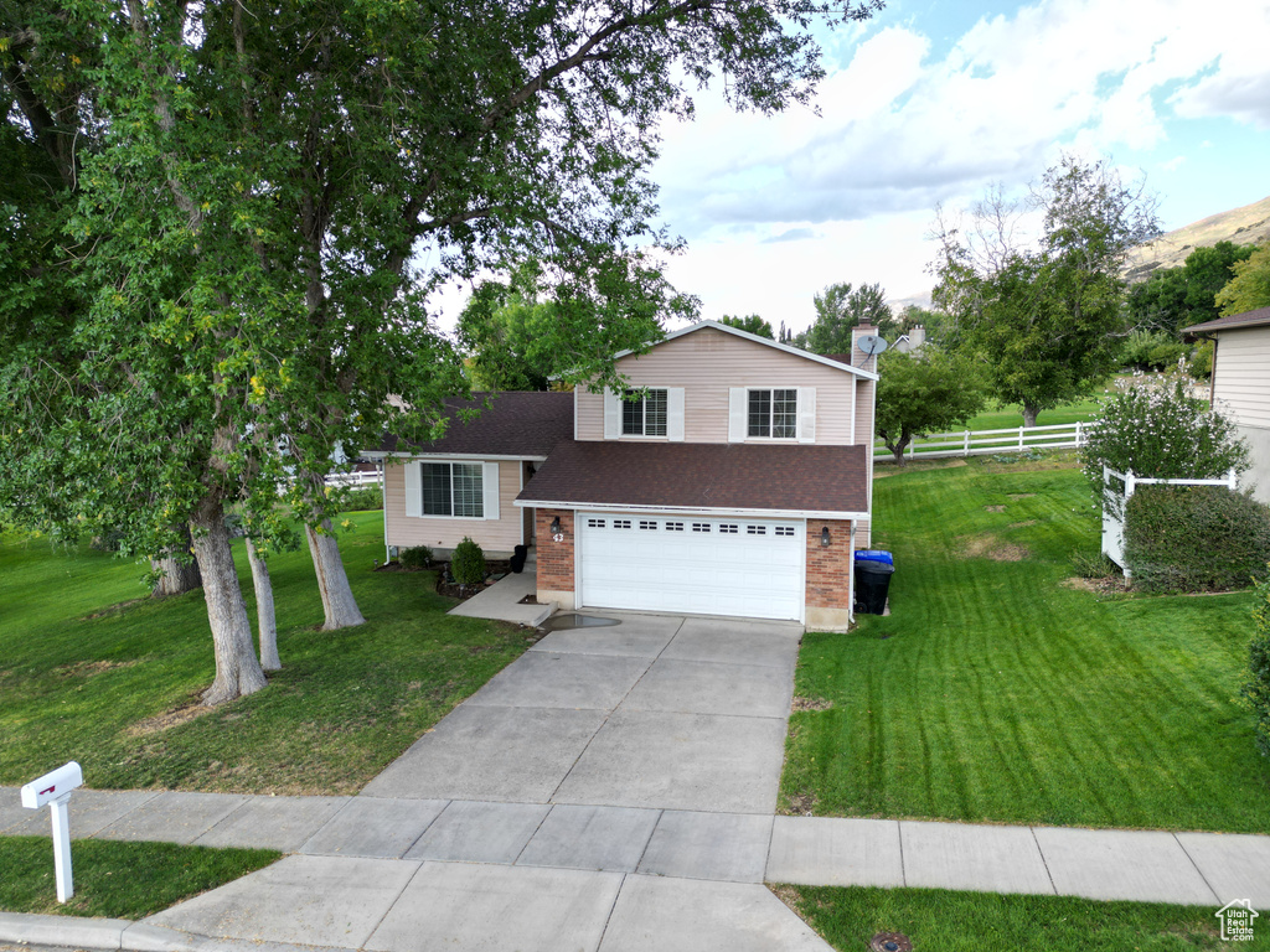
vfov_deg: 56.8
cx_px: 635
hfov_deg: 71.6
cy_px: 476
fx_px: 881
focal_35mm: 24
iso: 100
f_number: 1.7
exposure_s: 1/500
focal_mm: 6.72
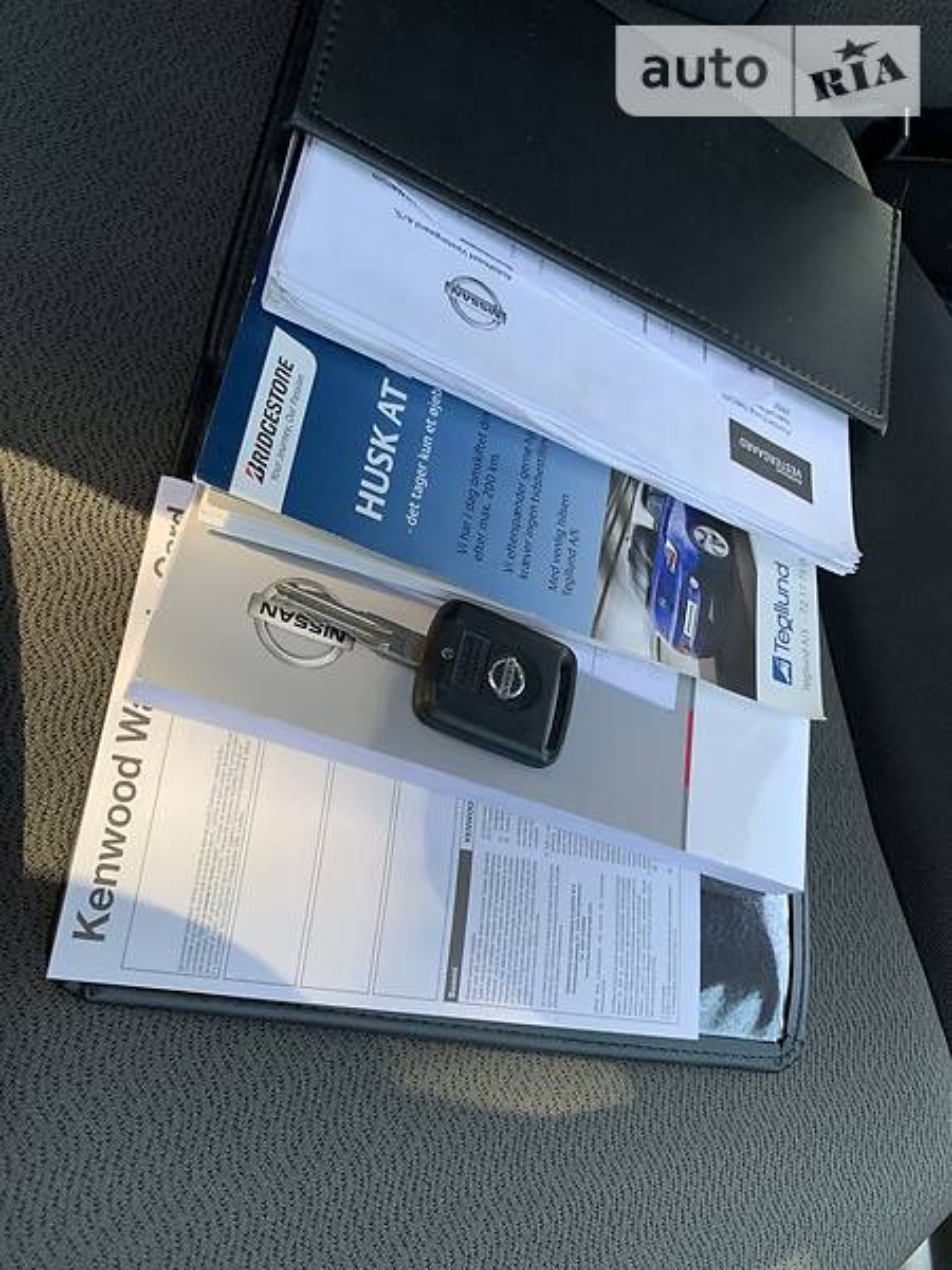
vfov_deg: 67.3
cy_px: 635
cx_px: 476
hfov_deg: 53.1
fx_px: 953
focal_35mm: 26
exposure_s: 1/121
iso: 32
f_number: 1.8
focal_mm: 4.2
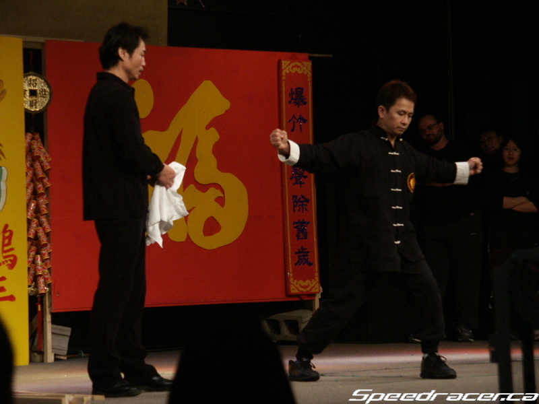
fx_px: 2476
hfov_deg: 12.4
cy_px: 202
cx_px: 270
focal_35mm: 159
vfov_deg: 9.3
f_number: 3.5
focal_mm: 40.23
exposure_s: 1/60
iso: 200
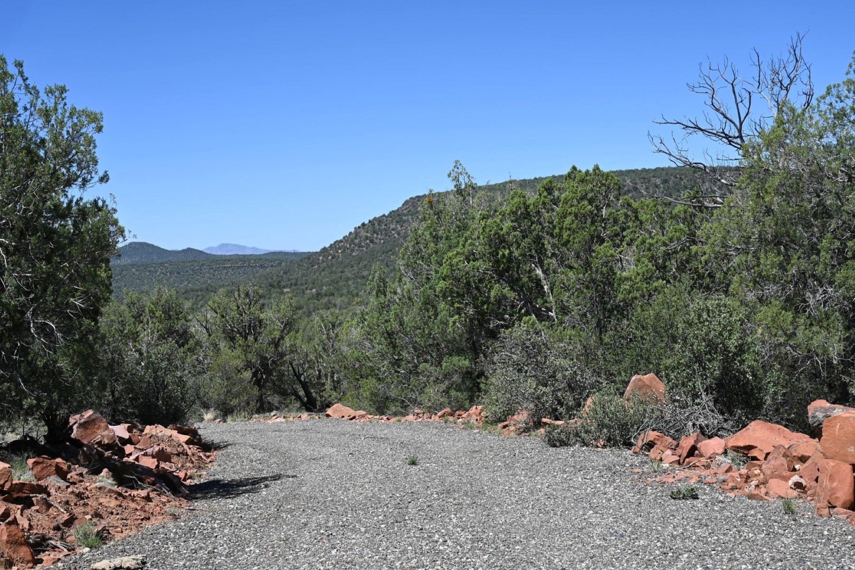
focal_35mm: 43
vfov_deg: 31.2
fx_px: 1021
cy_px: 285
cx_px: 428
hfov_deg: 45.4
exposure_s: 1/400
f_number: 7.1
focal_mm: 43
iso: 100
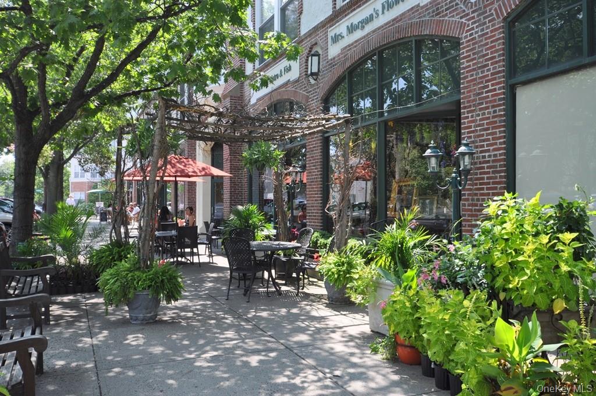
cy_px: 198
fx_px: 546
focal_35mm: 33
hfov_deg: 57.3
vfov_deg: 39.9
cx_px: 298
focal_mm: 22
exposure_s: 1/125
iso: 200
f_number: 5.6
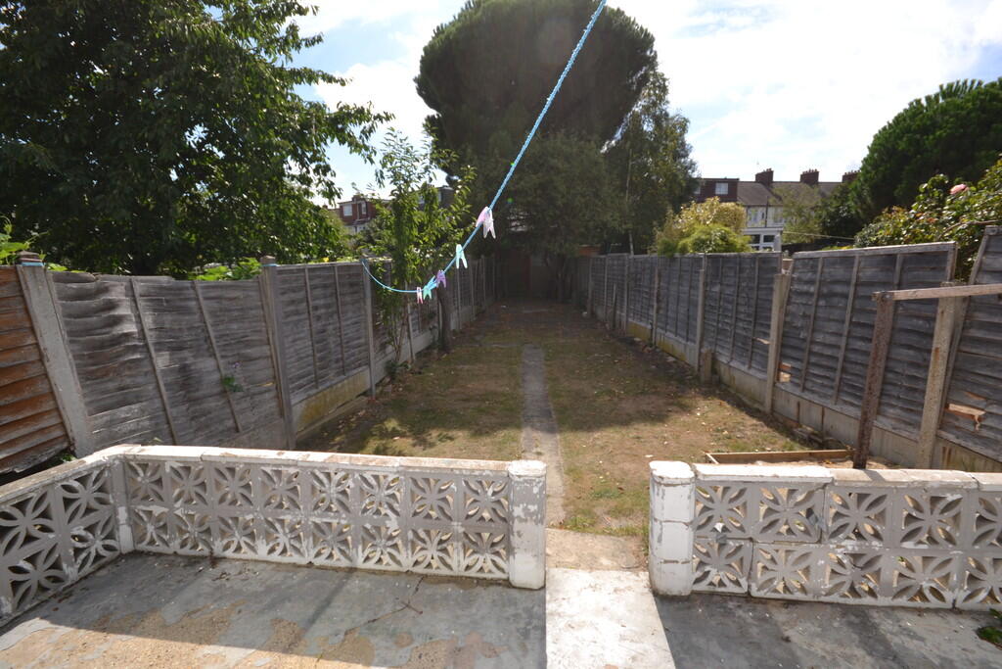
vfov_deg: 77.3
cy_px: 334
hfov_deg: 100.4
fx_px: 418
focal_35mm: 15
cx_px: 501
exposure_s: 1/200
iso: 100
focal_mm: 10
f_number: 8
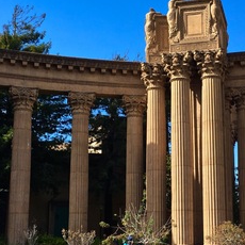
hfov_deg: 29.6
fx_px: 456
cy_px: 157
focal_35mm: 57
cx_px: 180
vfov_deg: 29.9
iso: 25
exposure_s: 1/712
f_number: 2.2
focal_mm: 4.15
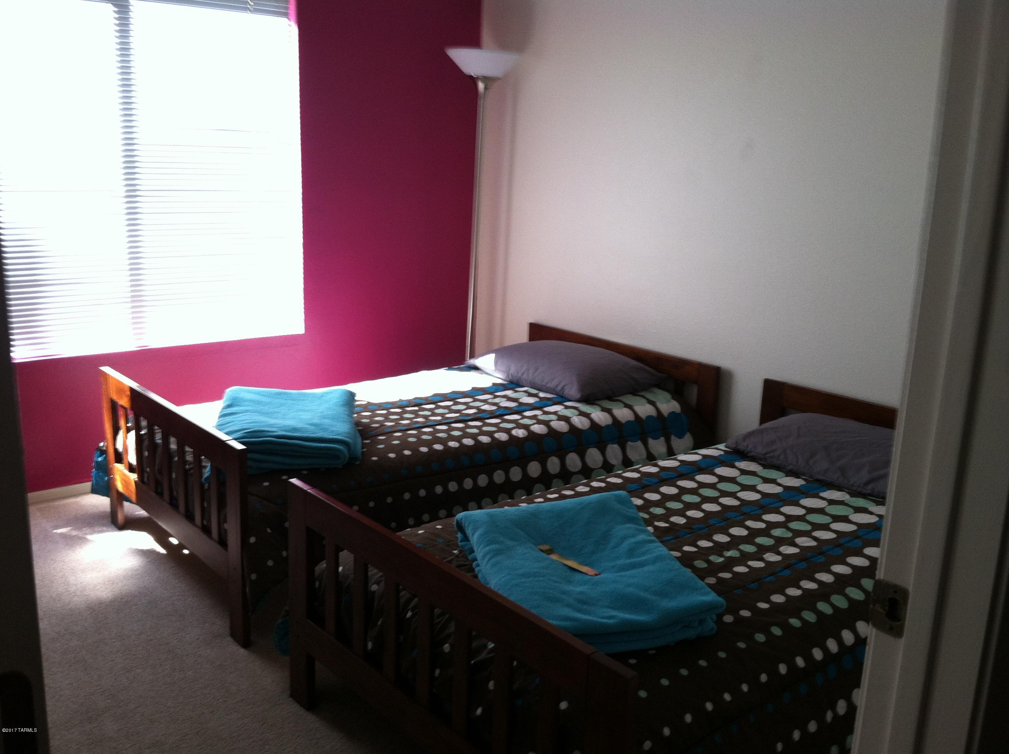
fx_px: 1019
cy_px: 377
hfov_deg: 52.7
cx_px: 504
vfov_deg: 40.6
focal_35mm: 35
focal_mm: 3.85
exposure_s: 1/17
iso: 100
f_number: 2.8
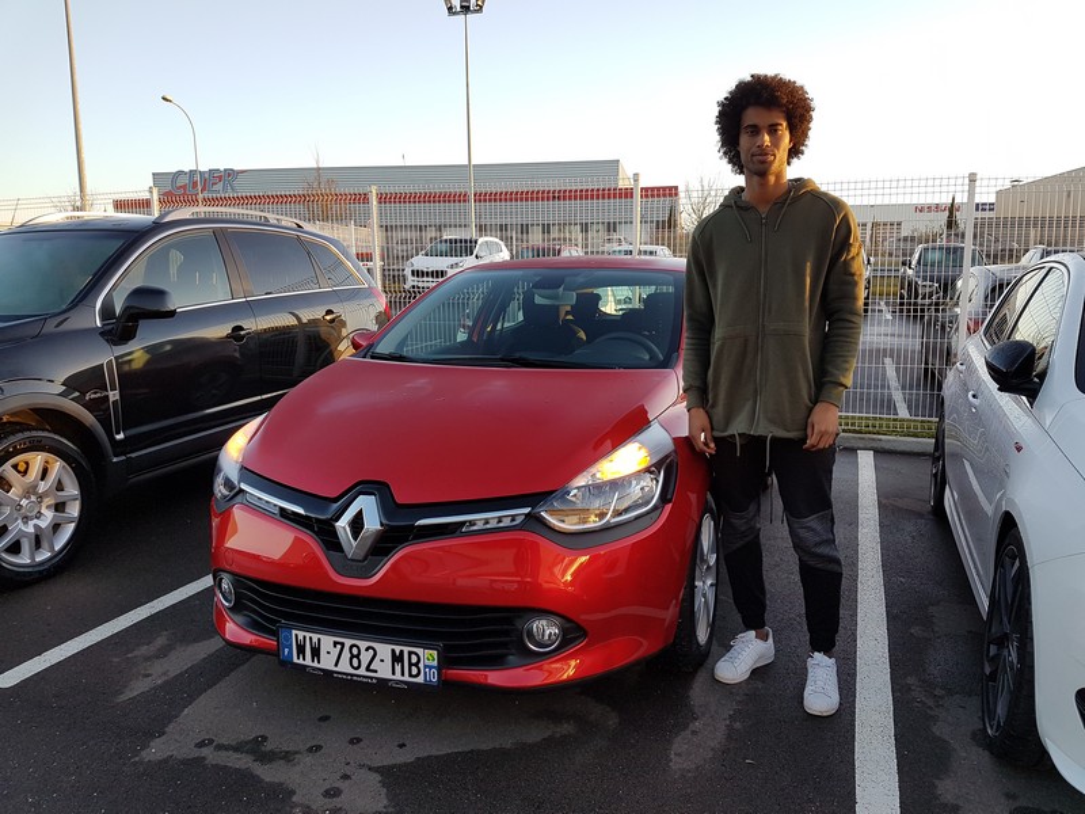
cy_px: 407
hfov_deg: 67.3
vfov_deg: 53.1
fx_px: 815
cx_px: 542
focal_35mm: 26
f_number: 1.7
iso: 40
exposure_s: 1/185
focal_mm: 4.2
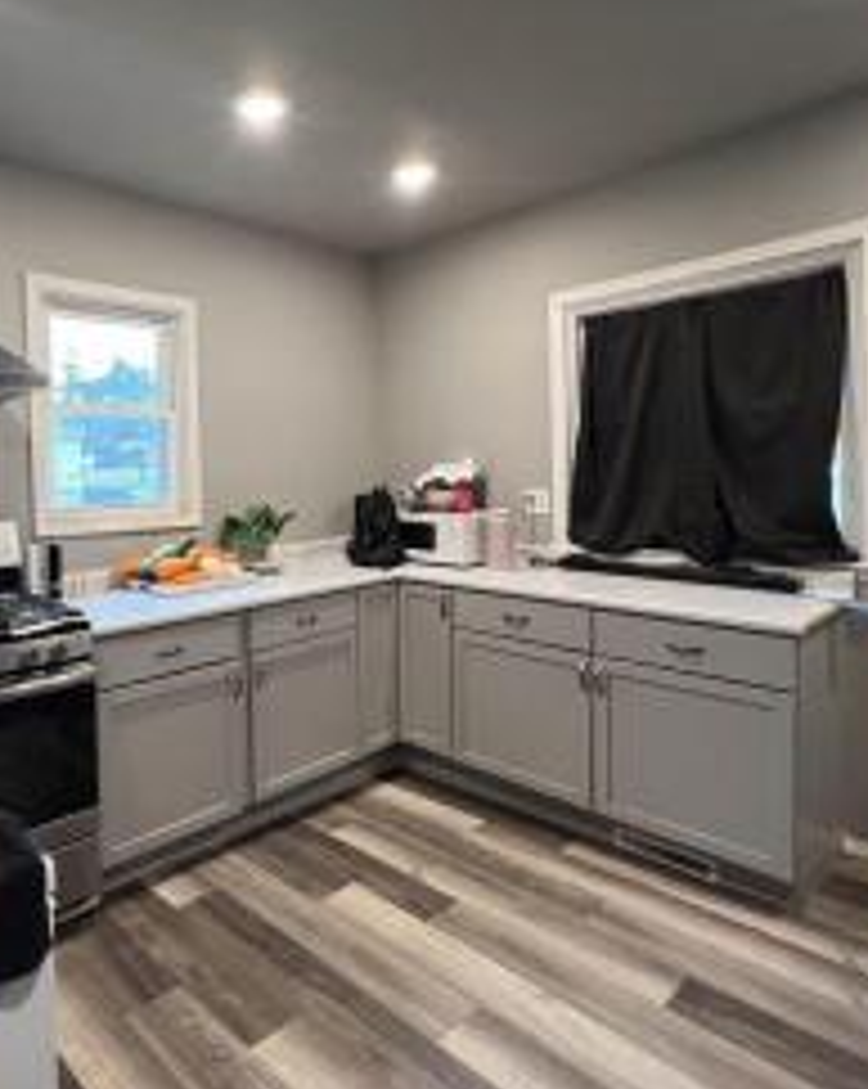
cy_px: 486
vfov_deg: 77.4
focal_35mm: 21
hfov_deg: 62.7
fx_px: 676
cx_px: 247
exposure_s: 1/60
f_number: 1.8
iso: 200
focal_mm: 1.57
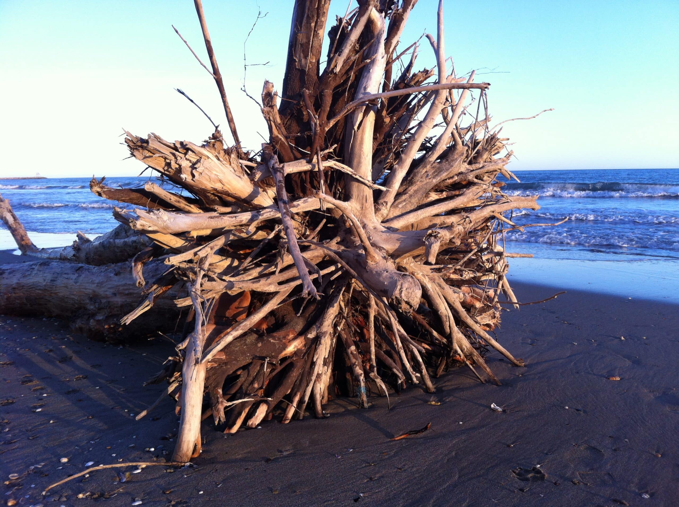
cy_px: 254
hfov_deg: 52.7
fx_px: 686
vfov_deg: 40.6
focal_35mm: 35
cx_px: 340
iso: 80
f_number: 2.8
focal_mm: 3.85
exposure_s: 1/238
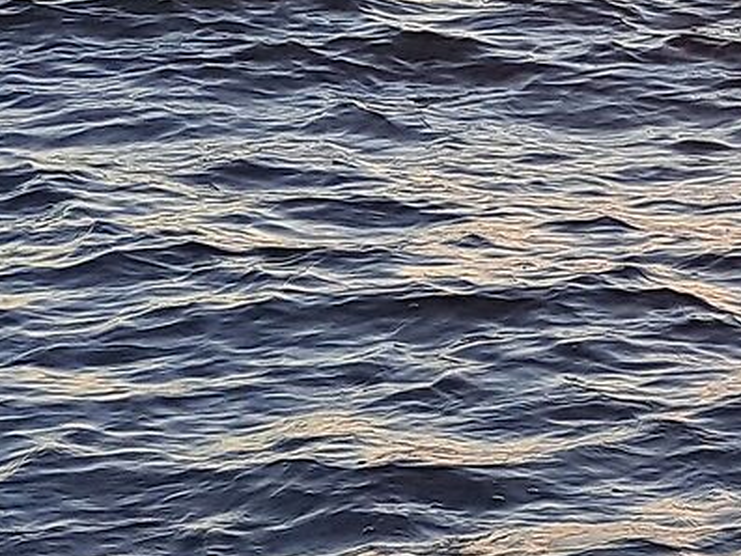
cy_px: 429
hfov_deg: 11.6
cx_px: 1687
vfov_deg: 10.2
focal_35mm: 145
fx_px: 3105
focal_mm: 5.23
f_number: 1.8
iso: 50
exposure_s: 1/207
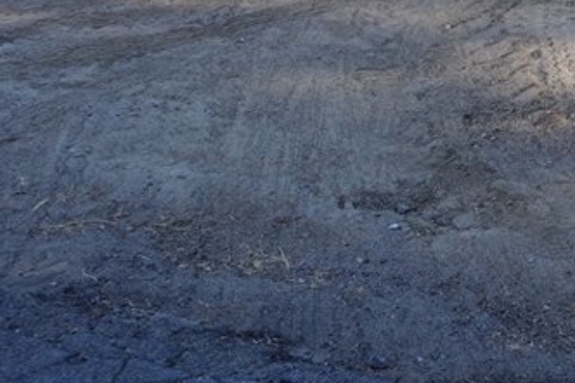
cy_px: -167
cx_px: 693
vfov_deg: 16.9
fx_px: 1181
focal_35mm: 74
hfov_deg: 24.7
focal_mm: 16
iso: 100
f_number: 5
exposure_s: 1/250
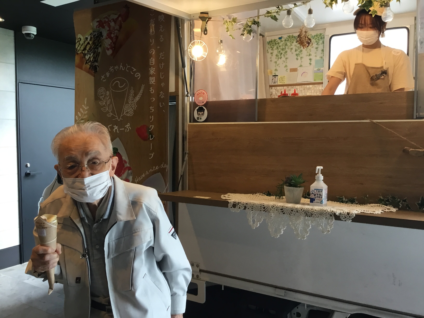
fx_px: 380
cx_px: 212
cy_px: 159
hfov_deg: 58.4
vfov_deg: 45.4
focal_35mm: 31
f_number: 2.4
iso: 32
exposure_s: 1/30
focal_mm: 3.3
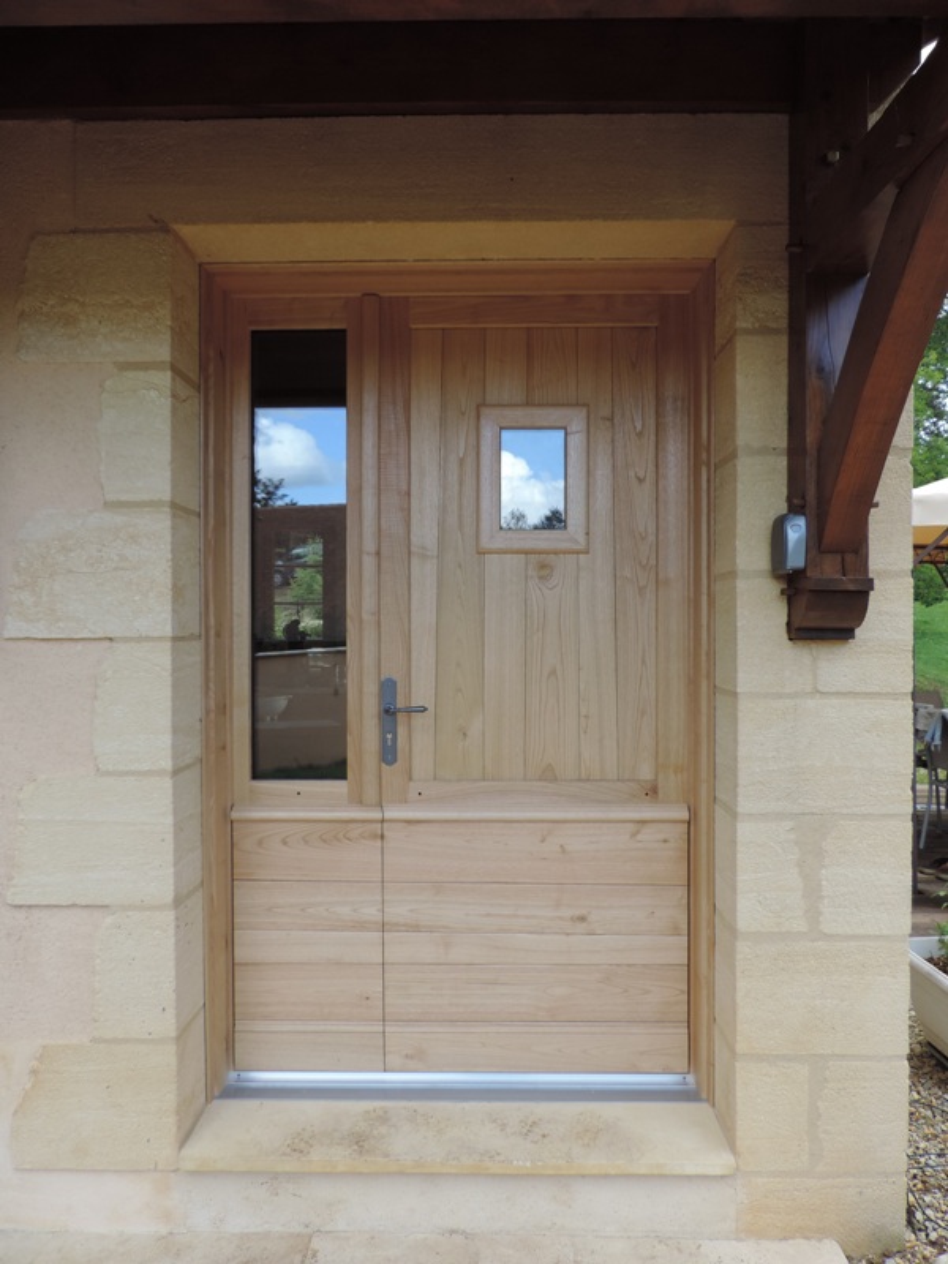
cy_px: 632
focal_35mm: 24
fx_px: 876
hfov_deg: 56.8
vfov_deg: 71.6
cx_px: 474
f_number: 3
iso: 80
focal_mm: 4.3
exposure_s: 1/200
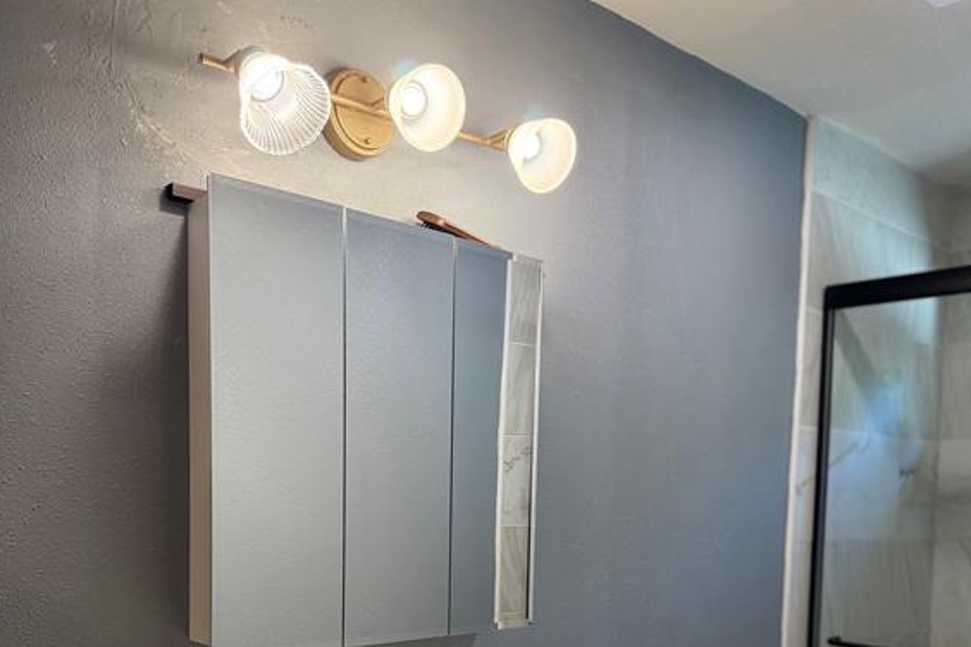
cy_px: 552
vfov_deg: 37.0
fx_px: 917
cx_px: 487
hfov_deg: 55.8
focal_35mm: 34
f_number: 1.78
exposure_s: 1/142
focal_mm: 6.76
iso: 200
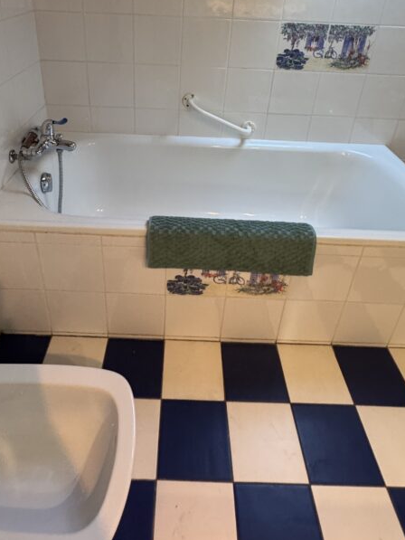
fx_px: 374
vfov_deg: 67.8
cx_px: 182
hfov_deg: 56.7
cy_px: 147
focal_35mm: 24
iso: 250
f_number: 2.2
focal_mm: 2.22
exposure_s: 1/50
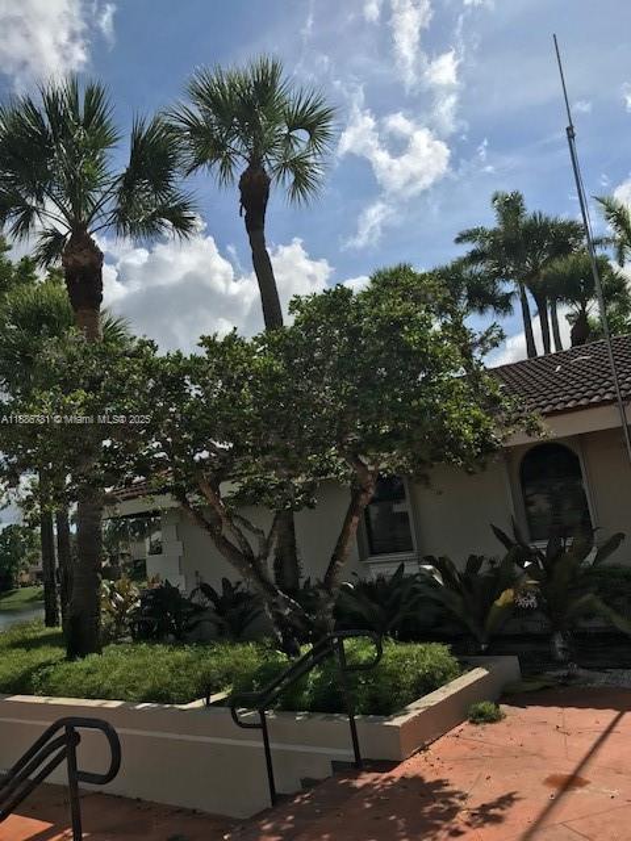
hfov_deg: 49.7
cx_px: 316
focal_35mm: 28
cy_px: 420
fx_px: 681
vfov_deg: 63.4
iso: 20
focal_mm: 3.99
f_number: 1.8
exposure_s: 1/4566
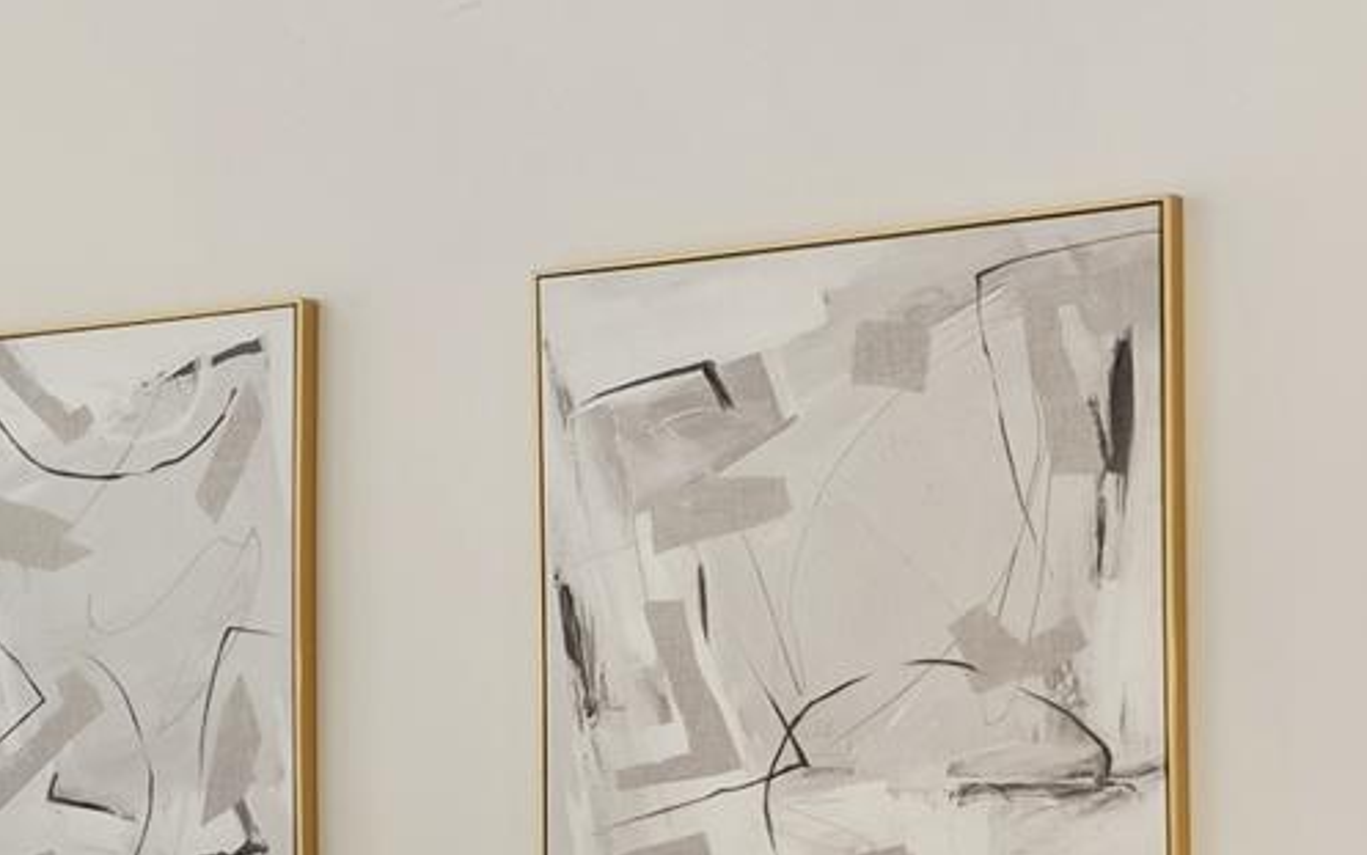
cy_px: 734
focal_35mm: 82
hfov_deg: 19.8
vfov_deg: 15.8
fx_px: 3056
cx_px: -965
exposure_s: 1/20
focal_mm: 16
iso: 500
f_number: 8
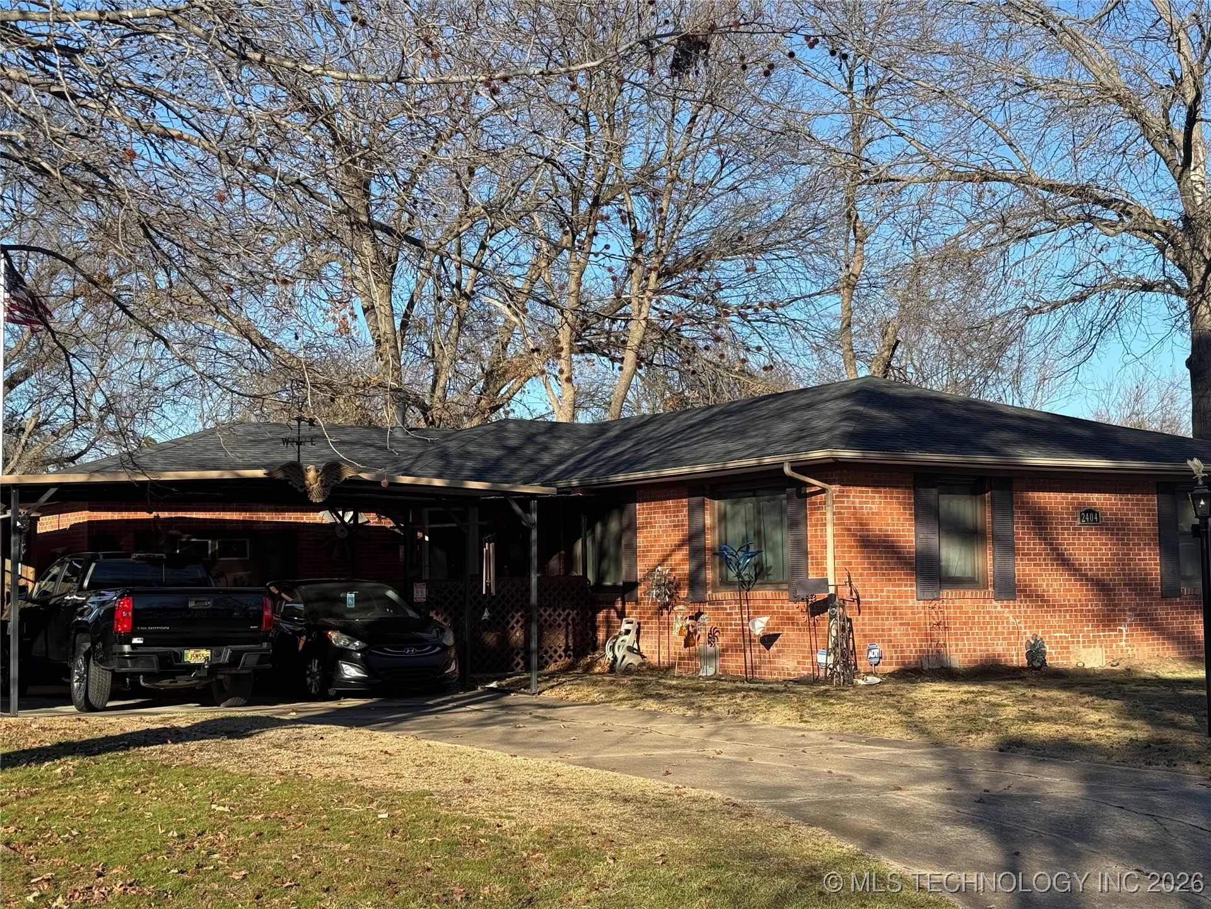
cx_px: 606
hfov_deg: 39.7
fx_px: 1679
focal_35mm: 48
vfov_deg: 30.3
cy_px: 454
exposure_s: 1/2273
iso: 64
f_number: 1.78
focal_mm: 6.76
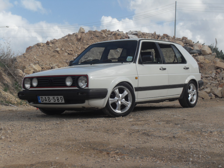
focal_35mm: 65
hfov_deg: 29.8
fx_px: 421
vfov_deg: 22.6
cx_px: 112
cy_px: 84
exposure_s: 1/125
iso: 80
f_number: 11.2
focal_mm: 13.9
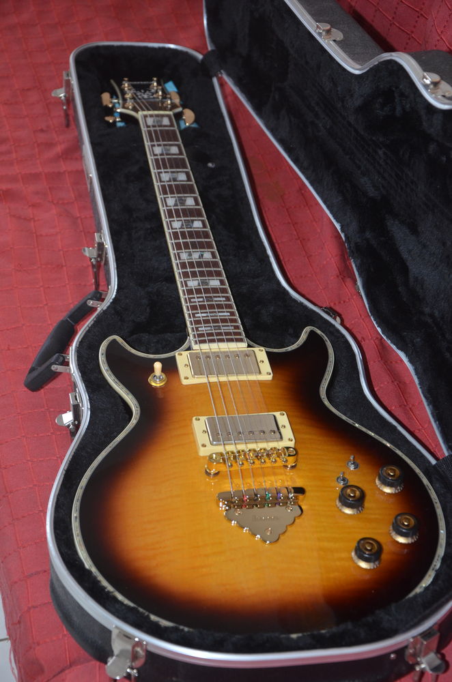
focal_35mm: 78
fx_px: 1476
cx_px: 226
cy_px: 341
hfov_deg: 17.4
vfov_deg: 26.0
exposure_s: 1/60
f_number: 5
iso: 800
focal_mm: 52
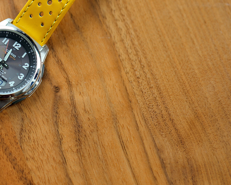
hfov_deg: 18.5
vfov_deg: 15.2
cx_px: 2
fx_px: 691
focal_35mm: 101
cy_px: 62
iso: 800
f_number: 2.8
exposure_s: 1/200
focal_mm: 50
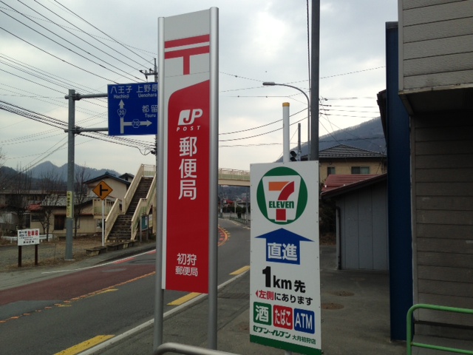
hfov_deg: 55.4
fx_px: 451
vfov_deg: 42.9
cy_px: 178
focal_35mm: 33
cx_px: 236
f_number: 2.4
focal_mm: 4.13
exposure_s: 1/889
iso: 50
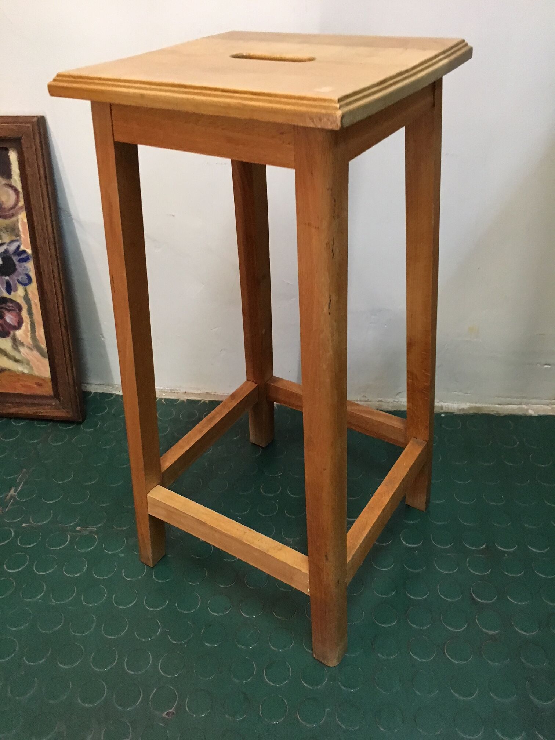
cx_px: 278
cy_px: 370
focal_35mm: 29
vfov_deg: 61.7
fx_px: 620
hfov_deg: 48.2
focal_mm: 4.15
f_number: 2.2
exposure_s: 1/25
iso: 200
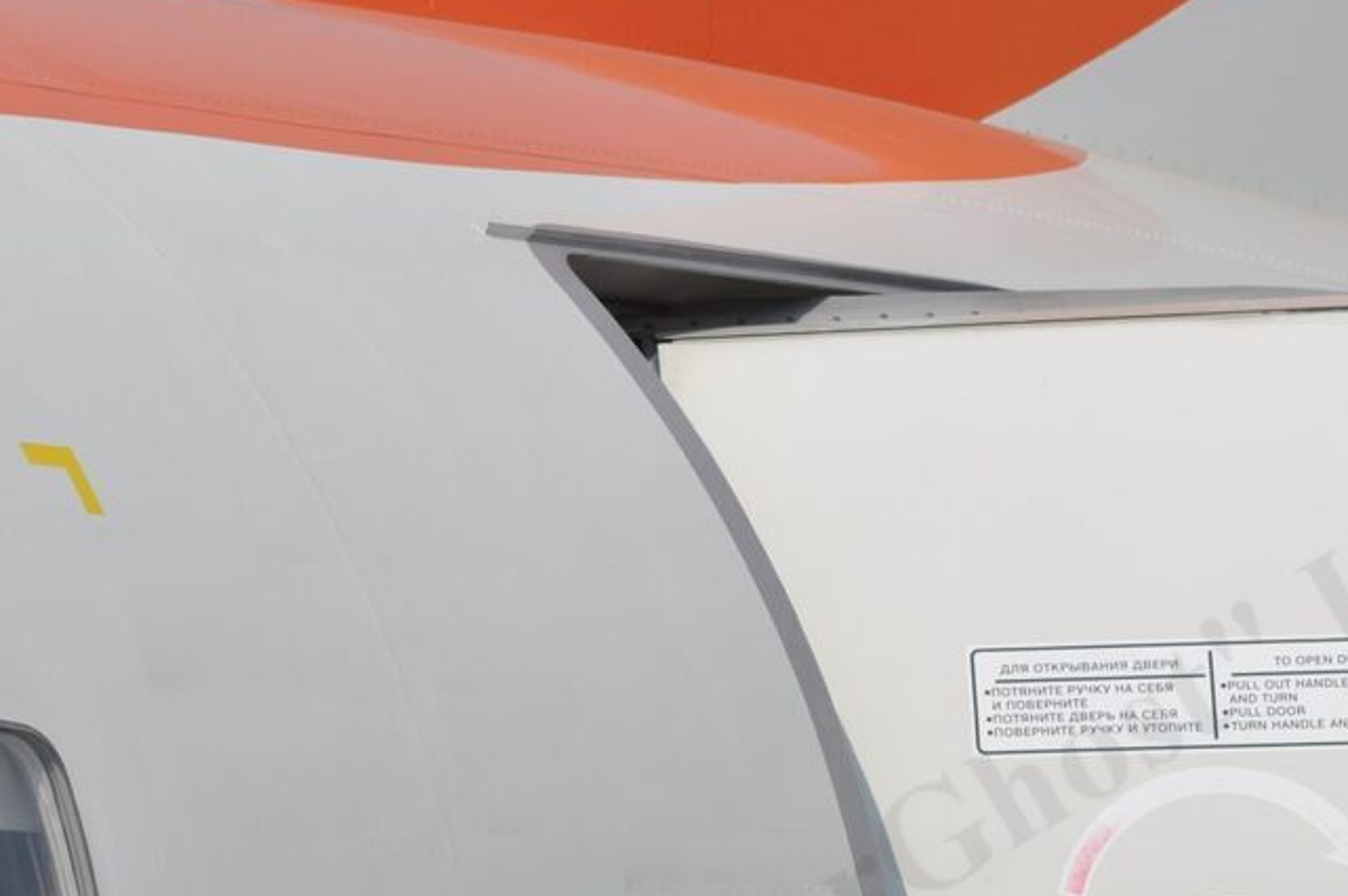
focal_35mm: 539
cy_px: 700
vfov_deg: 2.5
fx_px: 20162
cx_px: 1161
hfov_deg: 3.8
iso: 200
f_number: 8
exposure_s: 1/1000
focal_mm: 180
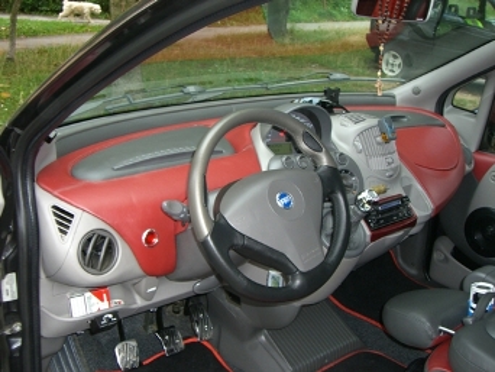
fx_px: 673
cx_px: 248
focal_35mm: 47
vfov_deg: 30.9
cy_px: 186
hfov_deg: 40.4
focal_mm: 7.6
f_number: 3
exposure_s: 1/60
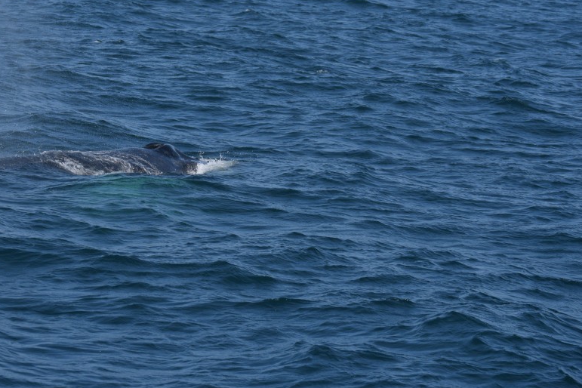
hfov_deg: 10.3
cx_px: 183
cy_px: 121
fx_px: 3228
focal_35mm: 200
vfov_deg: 6.9
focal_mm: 95
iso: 200
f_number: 5.6
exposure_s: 1/1600
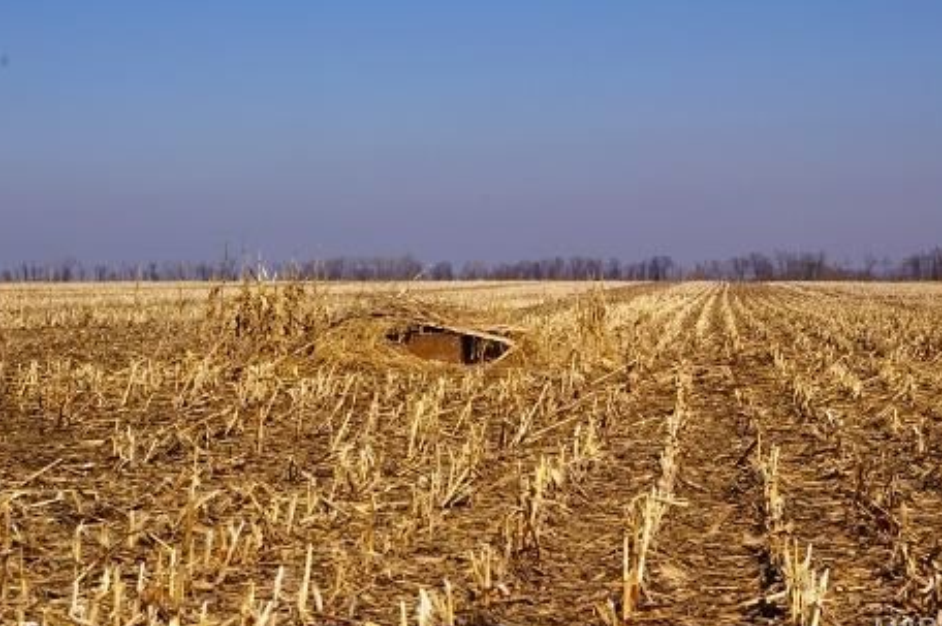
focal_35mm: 91
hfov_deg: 22.5
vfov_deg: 15.1
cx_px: 461
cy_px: 307
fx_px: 2367
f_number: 13
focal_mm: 55
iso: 200
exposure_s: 1/350
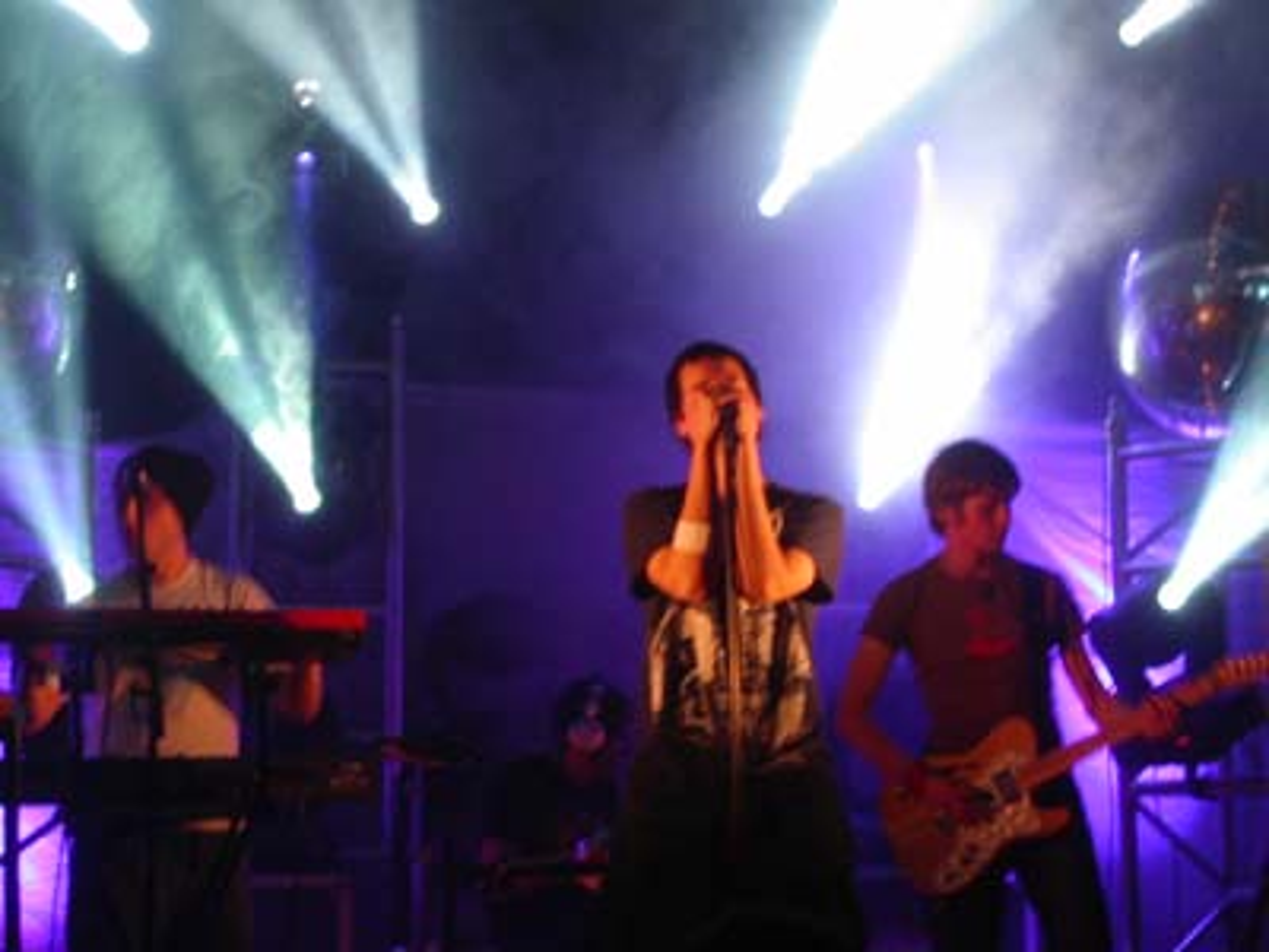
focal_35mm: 98
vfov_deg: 15.1
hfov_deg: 20.0
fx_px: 3593
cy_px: 476
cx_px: 634
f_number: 4.5
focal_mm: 20.3
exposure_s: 1/10
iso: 200
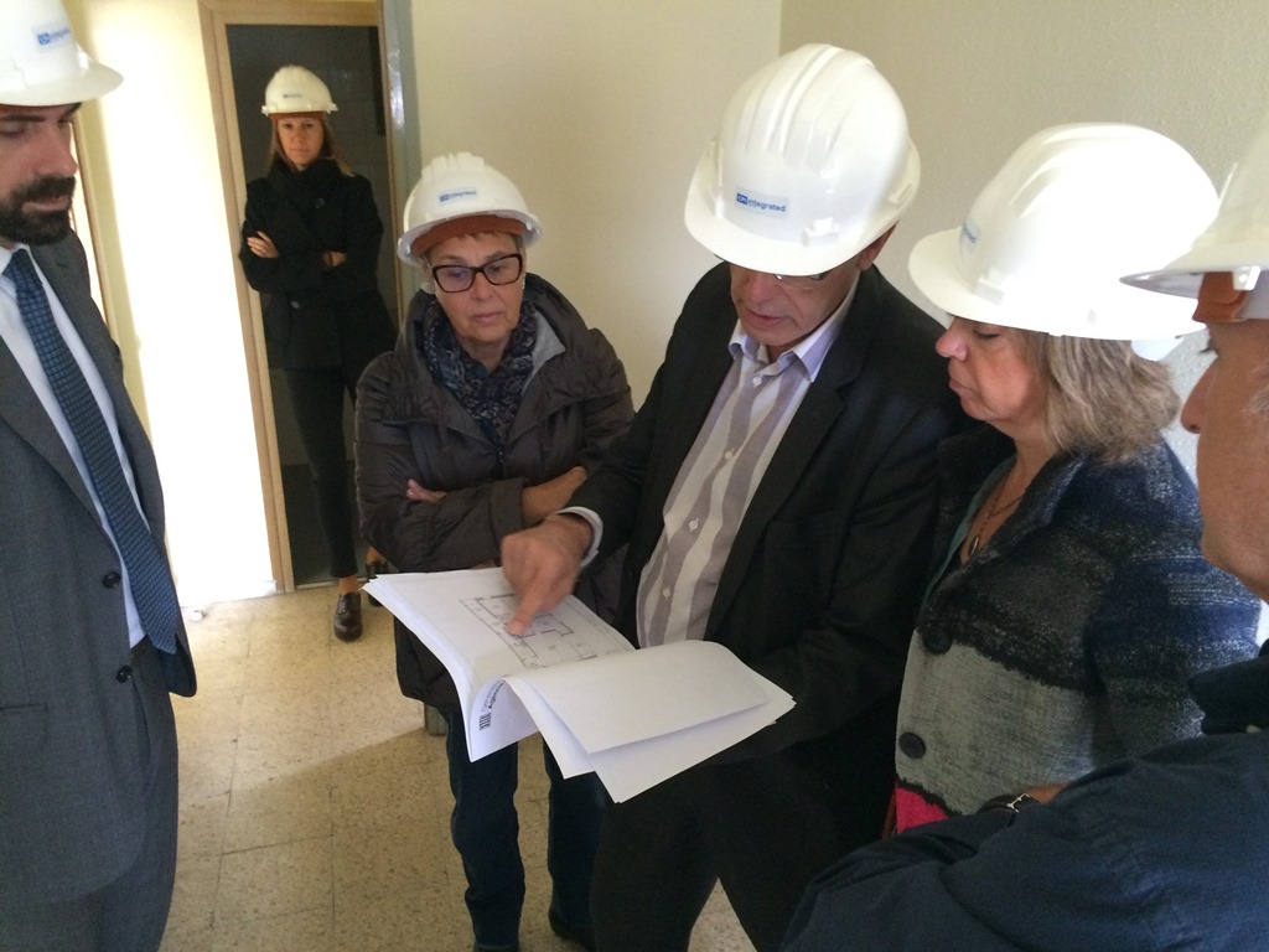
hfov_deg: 61.7
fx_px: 1063
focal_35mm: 29
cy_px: 476
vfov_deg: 48.2
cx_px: 634
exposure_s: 1/20
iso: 320
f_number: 2.2
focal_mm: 4.15
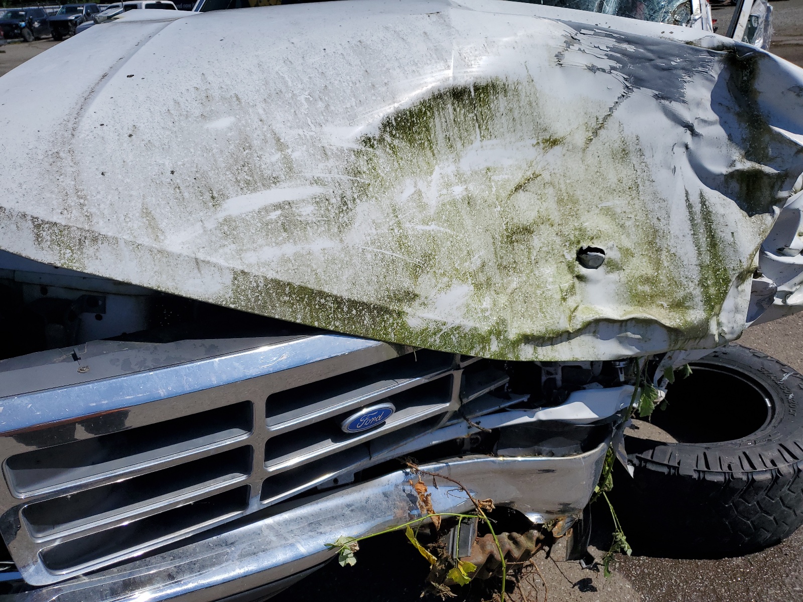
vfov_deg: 53.1
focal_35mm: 26
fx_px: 603
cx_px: 402
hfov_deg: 67.3
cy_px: 301
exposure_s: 1/10000
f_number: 1.5
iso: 51
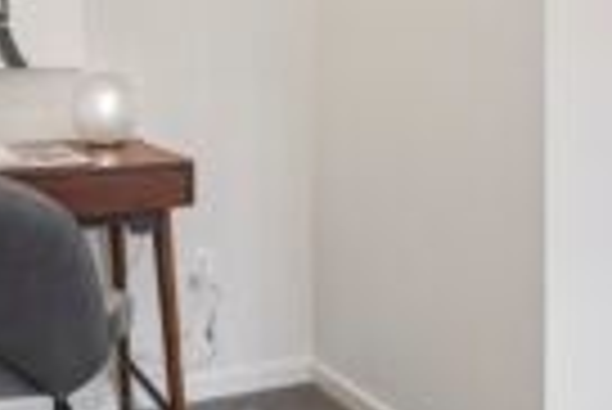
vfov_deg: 27.9
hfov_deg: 41.5
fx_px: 800
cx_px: 216
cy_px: 56
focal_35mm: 47
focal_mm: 16
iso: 1600
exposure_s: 1/40
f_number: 8
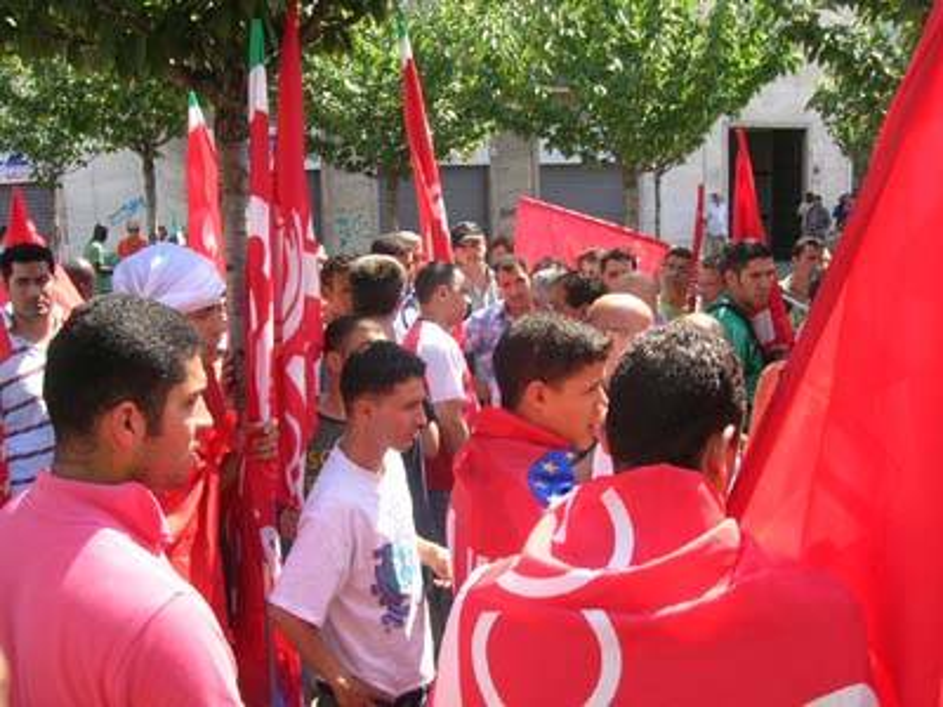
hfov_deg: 54.0
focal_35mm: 34
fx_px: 926
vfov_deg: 41.8
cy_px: 354
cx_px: 472
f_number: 4.9
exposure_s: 1/93.3
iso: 50
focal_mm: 5.7
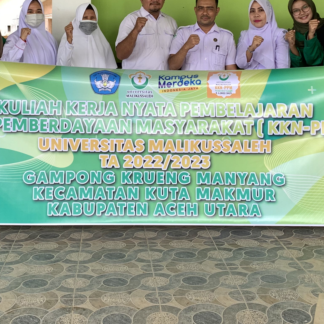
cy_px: 25
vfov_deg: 27.4
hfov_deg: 28.6
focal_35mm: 60
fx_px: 635
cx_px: 138
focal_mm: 4.25
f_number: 1.8
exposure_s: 1/122
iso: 25
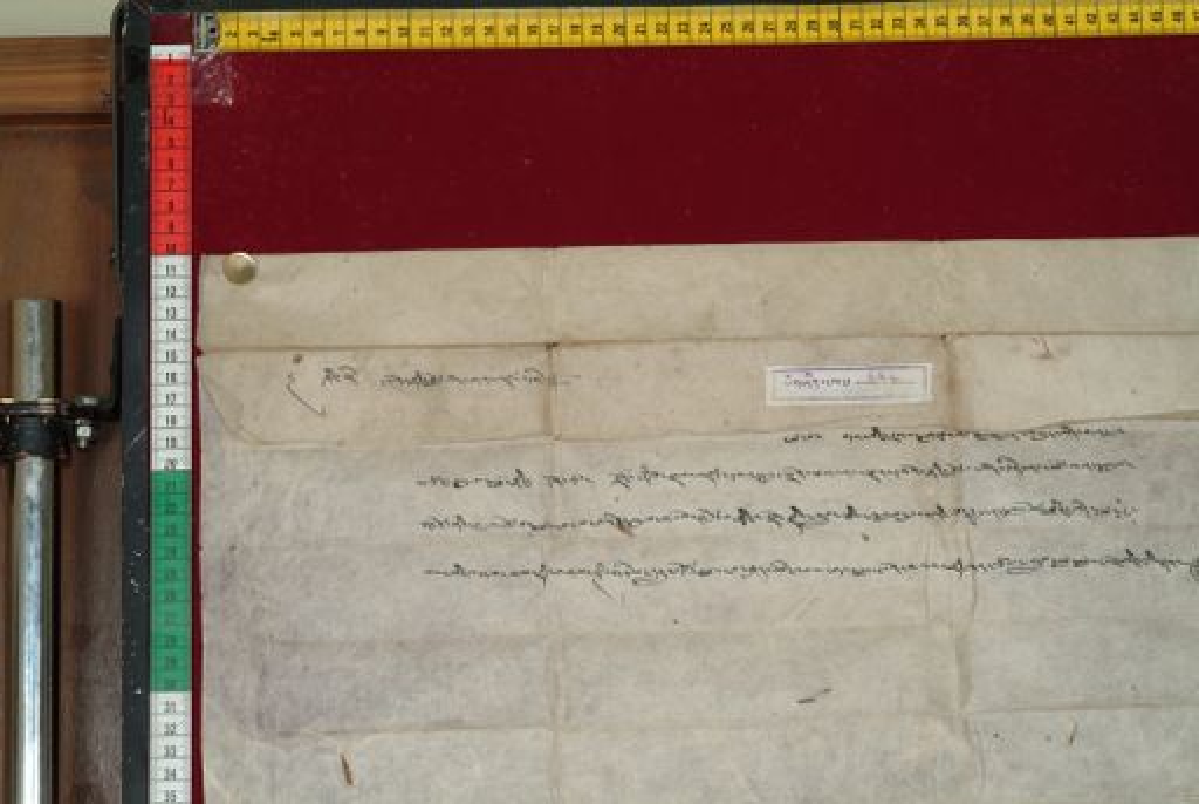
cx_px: 600
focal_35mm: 88
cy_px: 402
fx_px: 2952
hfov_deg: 23.0
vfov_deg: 15.5
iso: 160
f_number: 13
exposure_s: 1/20
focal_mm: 59
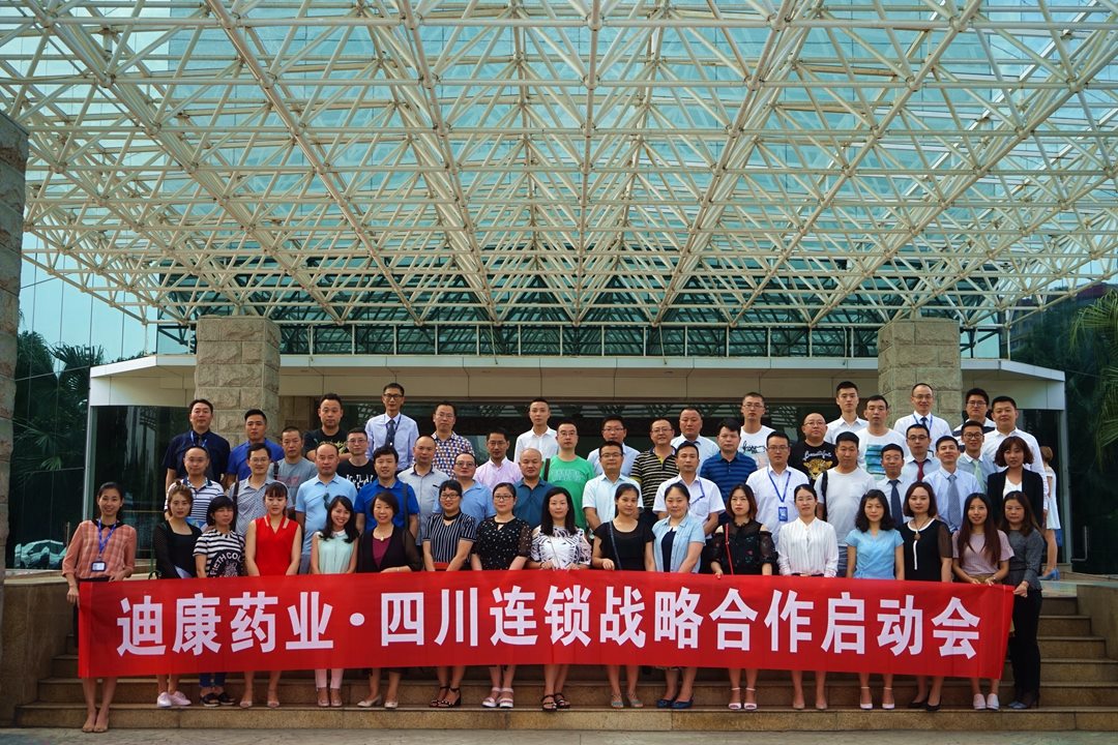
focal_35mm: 43
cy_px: 372
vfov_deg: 31.2
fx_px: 1335
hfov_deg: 45.4
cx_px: 559
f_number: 4.5
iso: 50
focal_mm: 43
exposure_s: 1/60
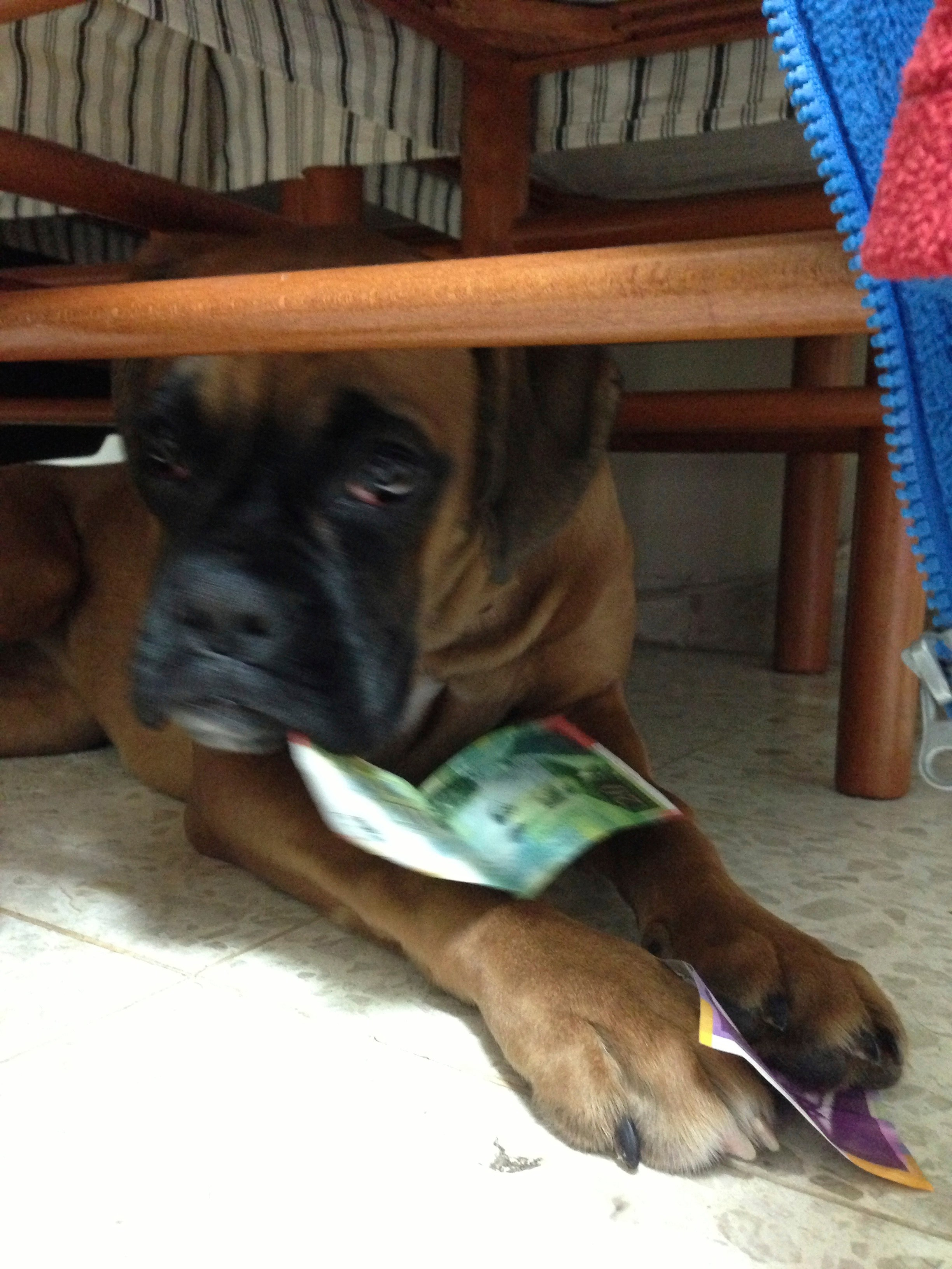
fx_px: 1210
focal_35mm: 33
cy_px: 634
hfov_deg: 42.9
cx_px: 476
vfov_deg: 55.4
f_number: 2.4
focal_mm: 4.13
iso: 640
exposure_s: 1/15
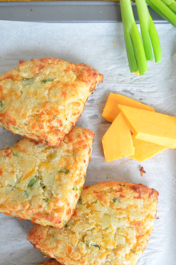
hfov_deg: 31.1
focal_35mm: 43
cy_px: 162
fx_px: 317
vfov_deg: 45.2
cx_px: 92
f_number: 4
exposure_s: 1/60
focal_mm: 18
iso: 1400
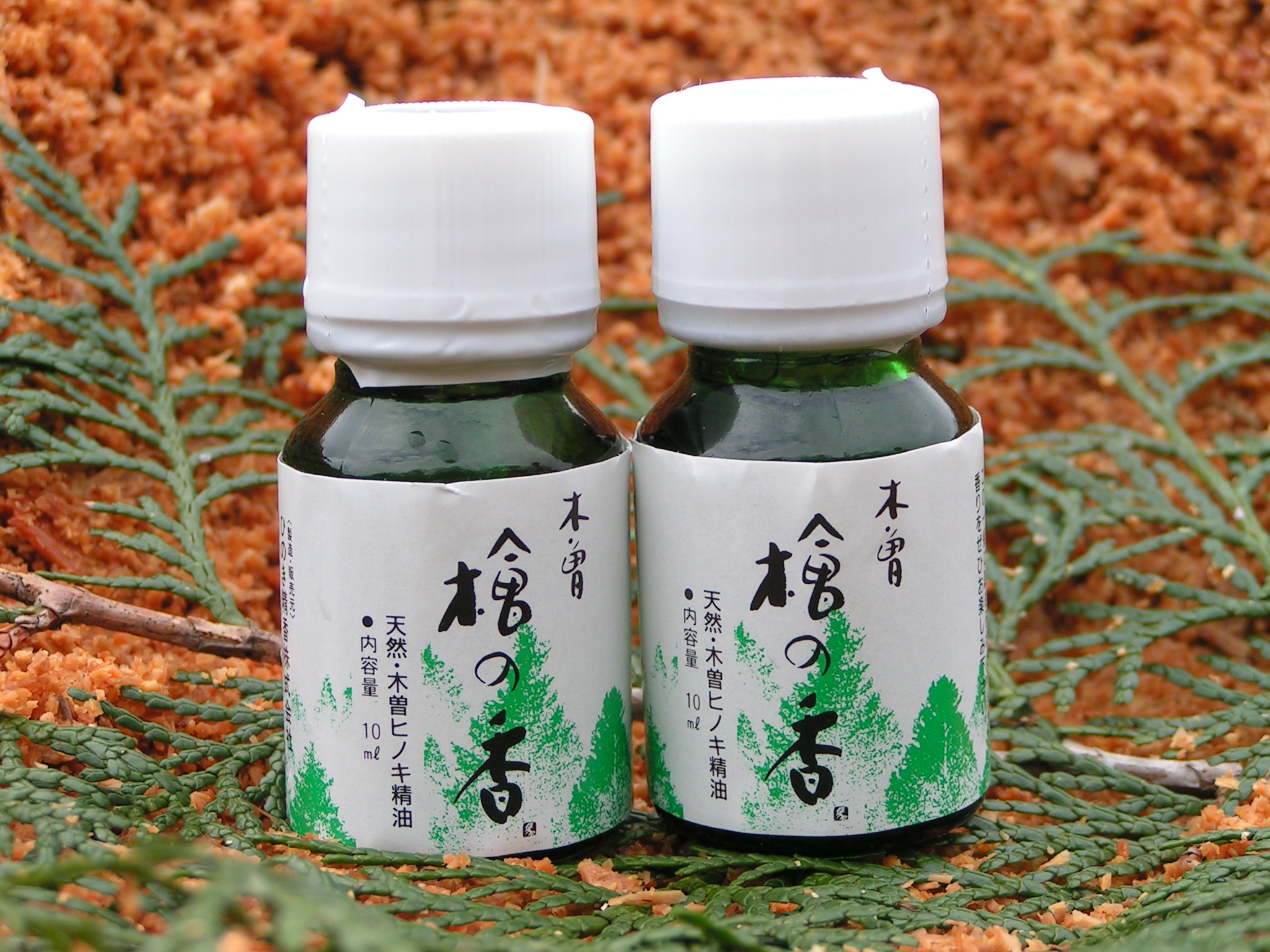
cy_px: 476
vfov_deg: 14.2
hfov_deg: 18.9
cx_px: 635
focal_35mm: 104
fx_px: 3816
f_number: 4.5
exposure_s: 1/125
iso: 50
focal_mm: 15.9
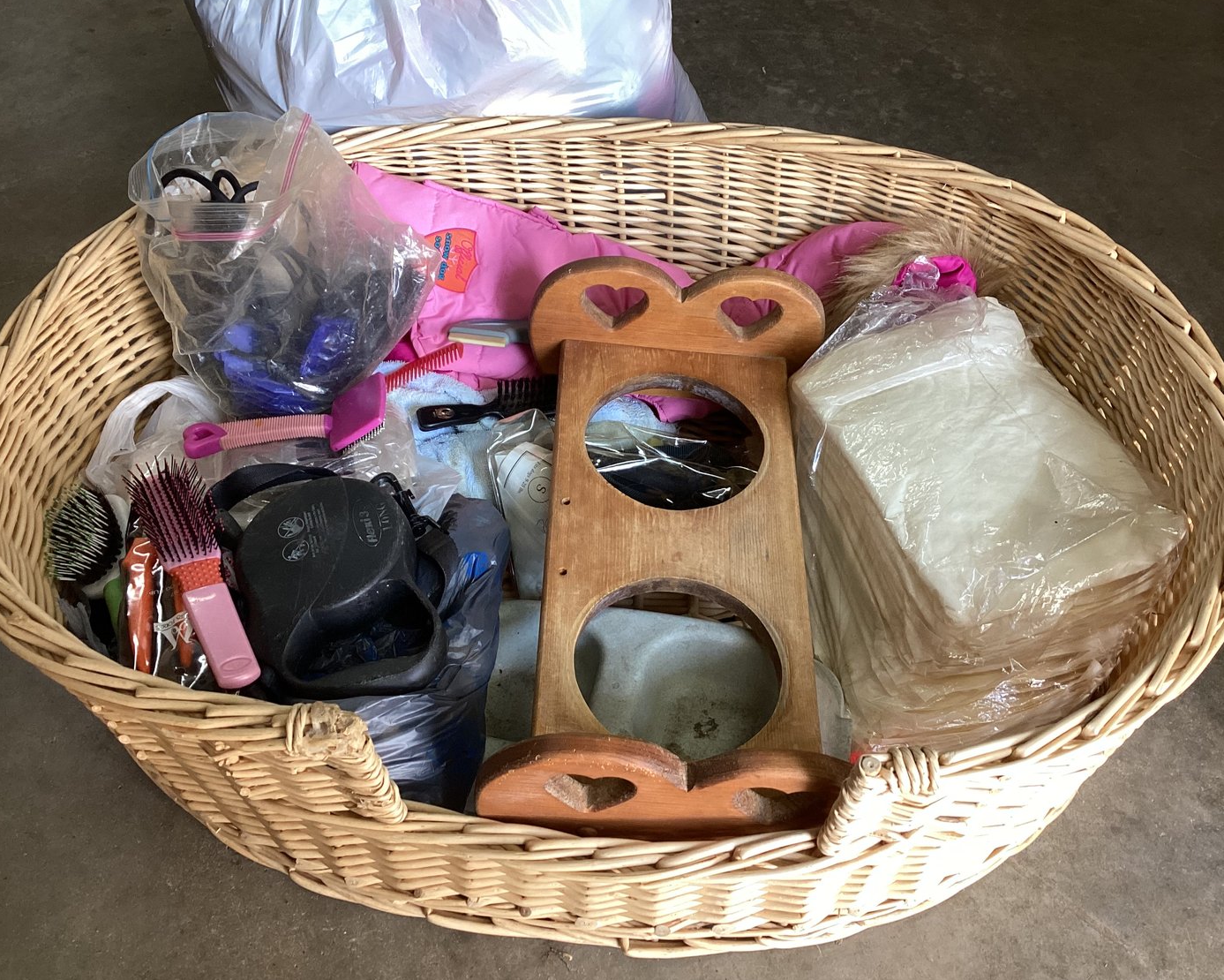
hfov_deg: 54.2
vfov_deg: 44.6
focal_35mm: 33
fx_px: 1196
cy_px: 482
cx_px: 608
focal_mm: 3.3
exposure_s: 1/60
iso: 100
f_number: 2.4
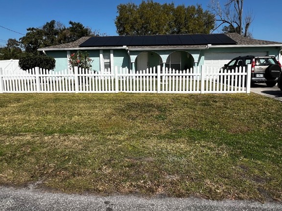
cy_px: 85
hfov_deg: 73.9
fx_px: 187
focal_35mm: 23
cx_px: 137
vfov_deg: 58.4
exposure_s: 1/3125
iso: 40
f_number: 1.8
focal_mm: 1.57
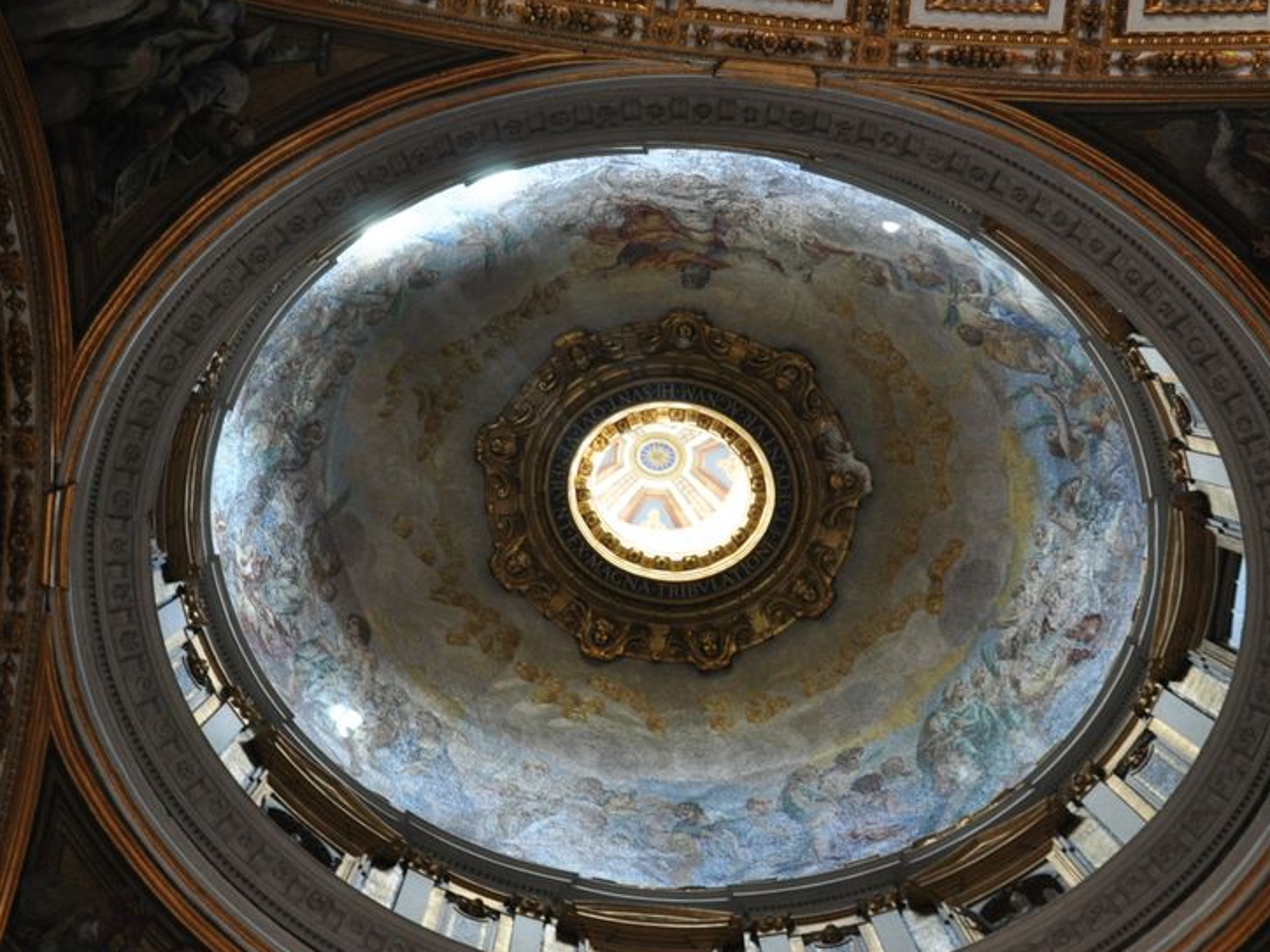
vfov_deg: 27.5
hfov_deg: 36.1
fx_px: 1944
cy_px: 529
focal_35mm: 53
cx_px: 691
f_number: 6.3
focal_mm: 26
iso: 800
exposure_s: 1/13
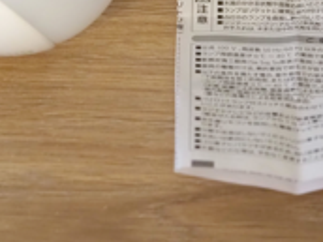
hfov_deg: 7.1
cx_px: 177
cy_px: -17
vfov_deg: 5.3
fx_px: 2603
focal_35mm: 279
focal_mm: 60
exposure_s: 1/160
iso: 2500
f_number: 4
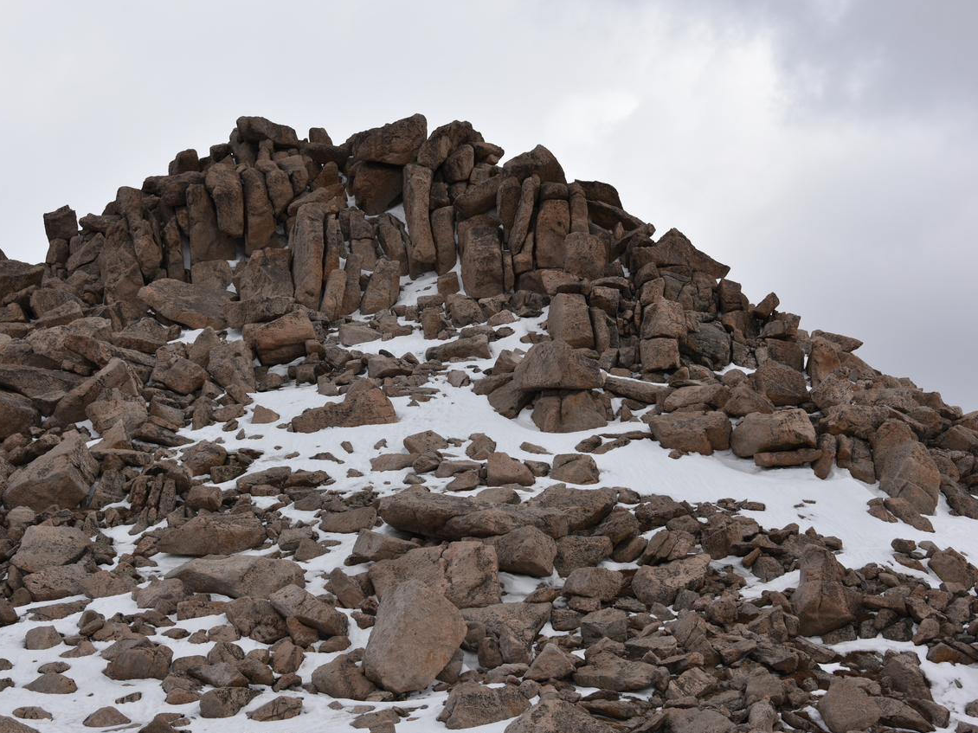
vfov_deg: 17.4
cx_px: 466
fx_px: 2401
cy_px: 368
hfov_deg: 23.0
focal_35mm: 85
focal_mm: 78
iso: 100
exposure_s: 1/320
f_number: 10
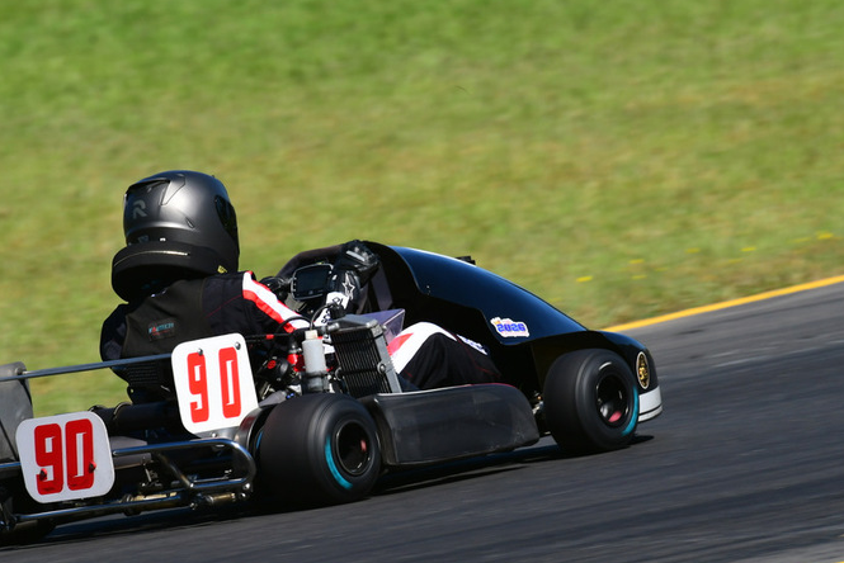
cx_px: 363
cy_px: 312
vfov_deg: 1.5
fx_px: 21155
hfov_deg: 2.3
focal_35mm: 902
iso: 400
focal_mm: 500
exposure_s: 1/640
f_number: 11
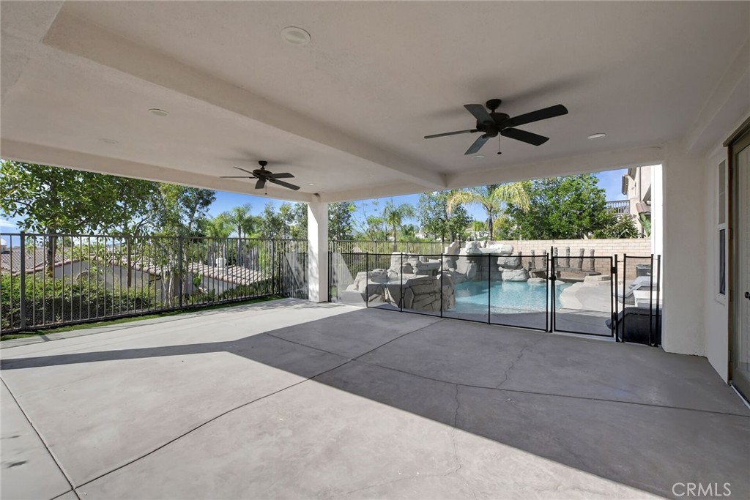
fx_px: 313
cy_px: 250
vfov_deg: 77.3
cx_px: 375
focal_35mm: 15
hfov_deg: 100.4
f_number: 14
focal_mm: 10
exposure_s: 1/800
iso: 1250
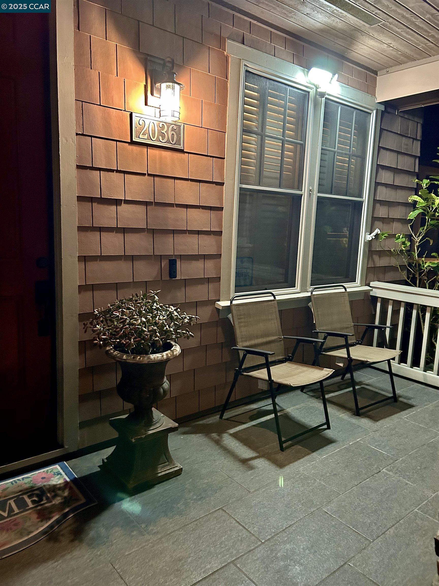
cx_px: 220
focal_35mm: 26
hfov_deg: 53.1
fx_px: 440
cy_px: 293
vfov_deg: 67.3
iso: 500
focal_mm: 5.7
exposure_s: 1/30
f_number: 1.5
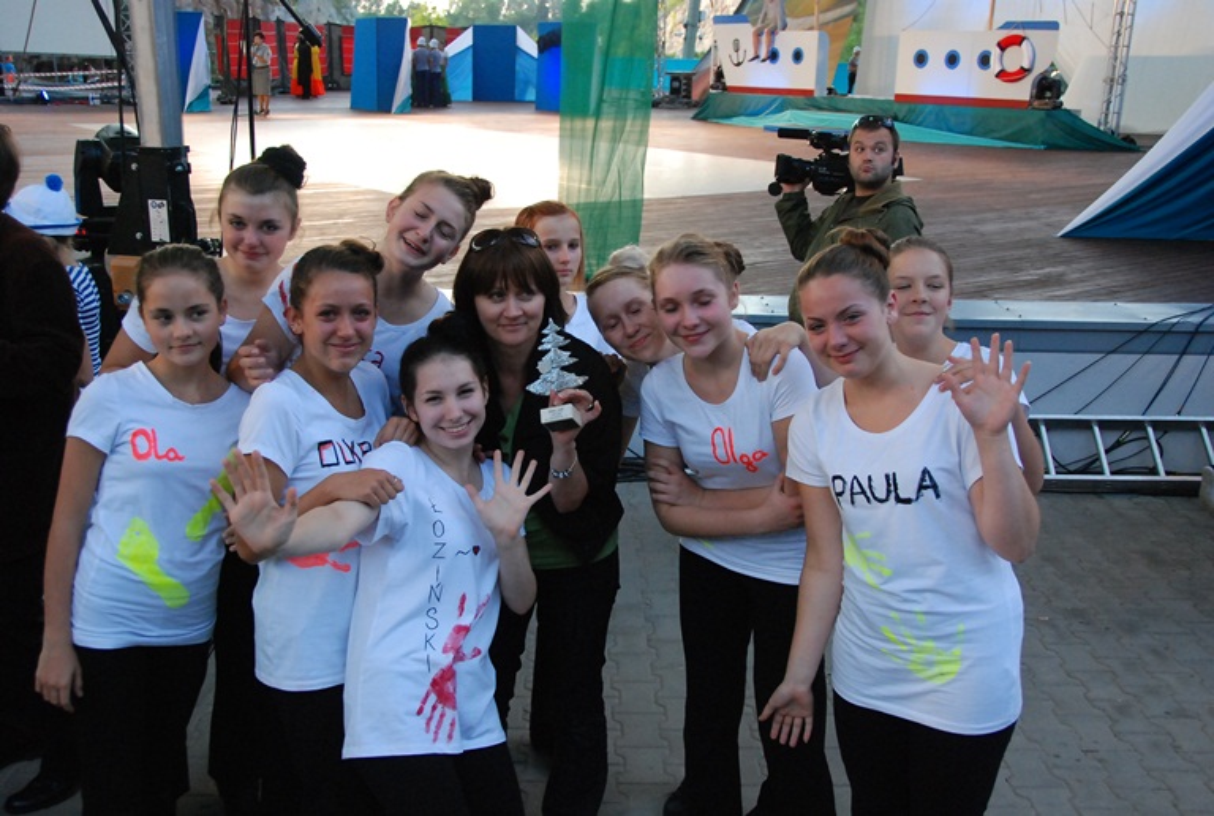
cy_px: 408
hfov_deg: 53.0
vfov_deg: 37.1
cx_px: 607
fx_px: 1217
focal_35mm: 36
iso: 1250
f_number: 3.8
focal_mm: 24
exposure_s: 1/320
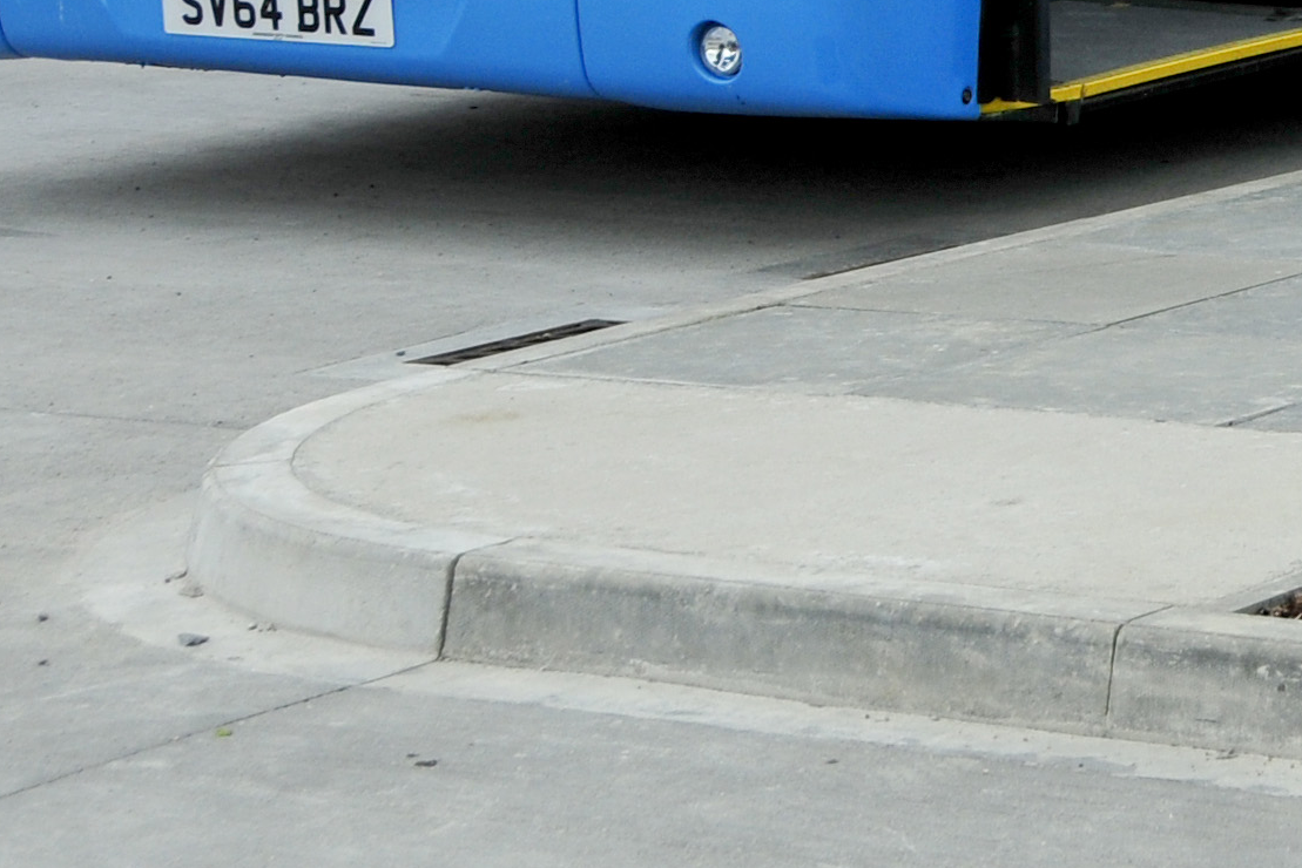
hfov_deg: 13.7
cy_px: -750
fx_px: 5028
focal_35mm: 139
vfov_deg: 9.4
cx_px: 2052
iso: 250
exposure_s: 1/800
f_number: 5.6
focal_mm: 24
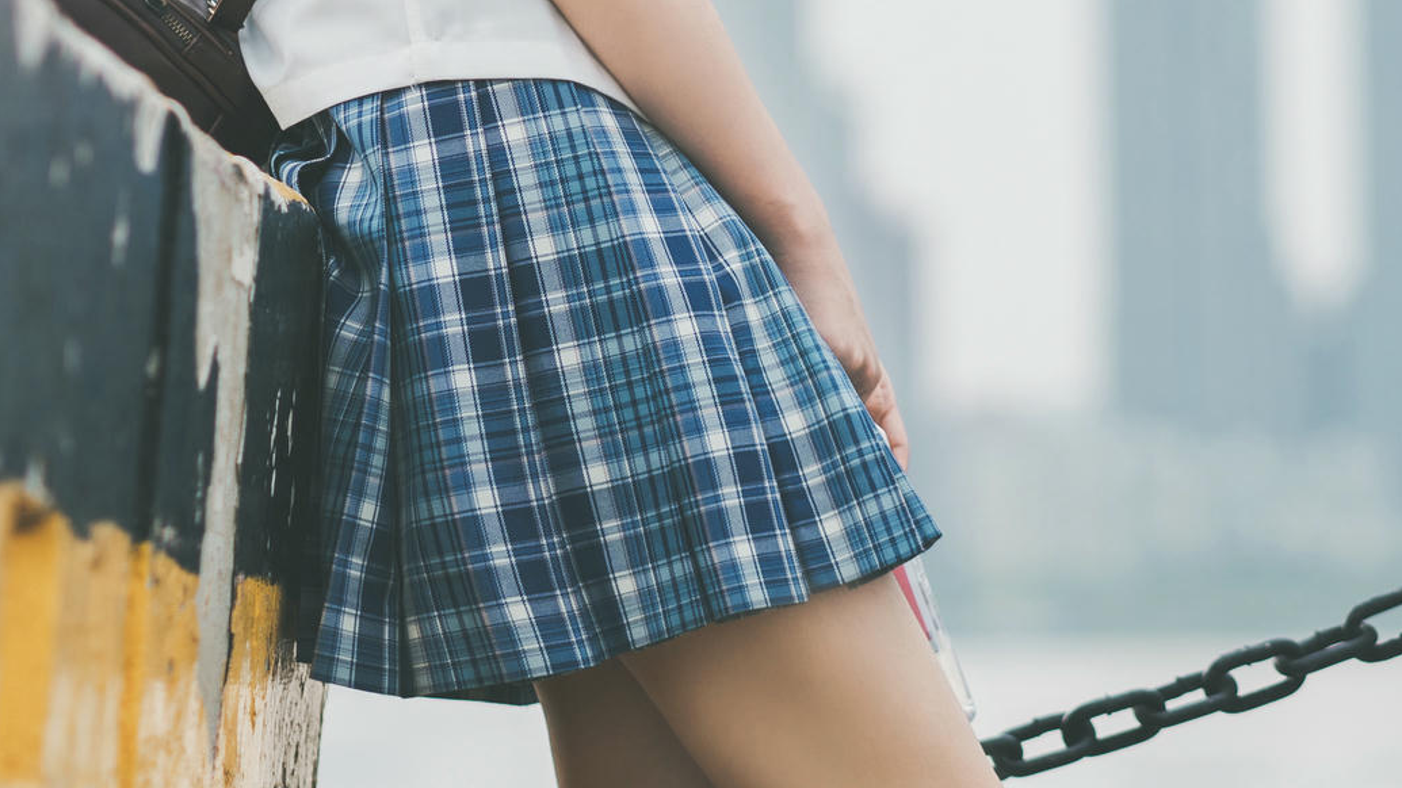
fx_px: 9591
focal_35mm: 258
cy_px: -294
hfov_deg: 8.4
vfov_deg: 4.7
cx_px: 371
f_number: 2.5
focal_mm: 85
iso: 125
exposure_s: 1/640
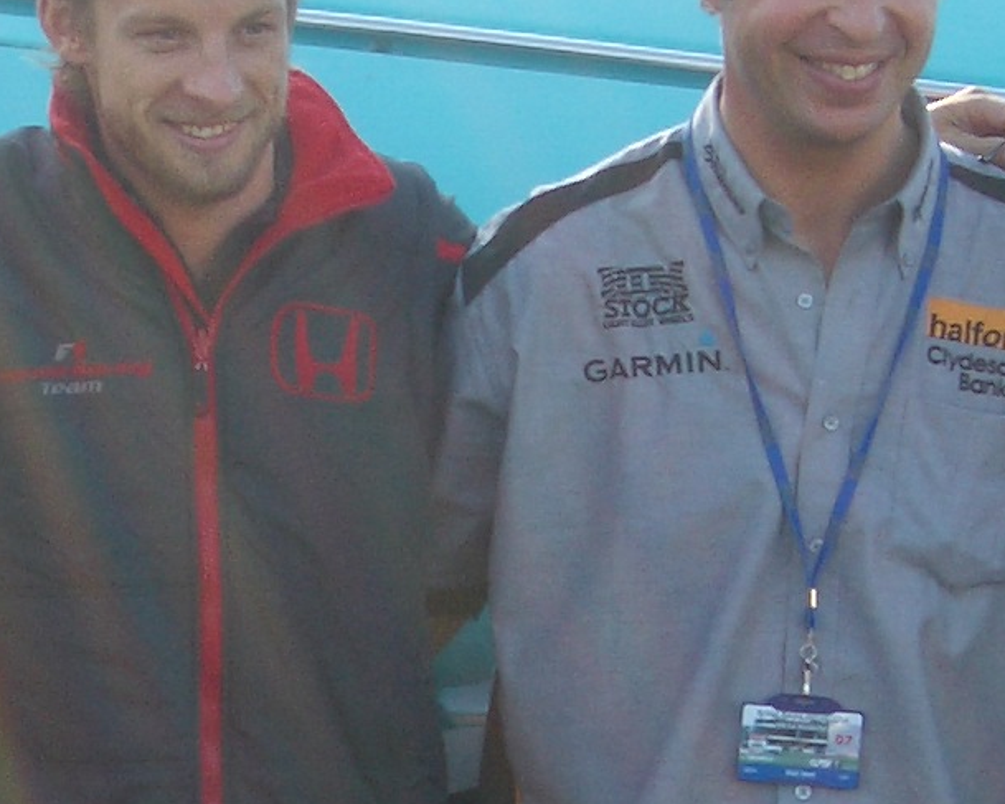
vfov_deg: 8.5
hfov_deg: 10.6
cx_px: 191
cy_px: 733
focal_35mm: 181
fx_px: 5383
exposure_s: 1/200
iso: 50
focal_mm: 8.2
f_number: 3.1
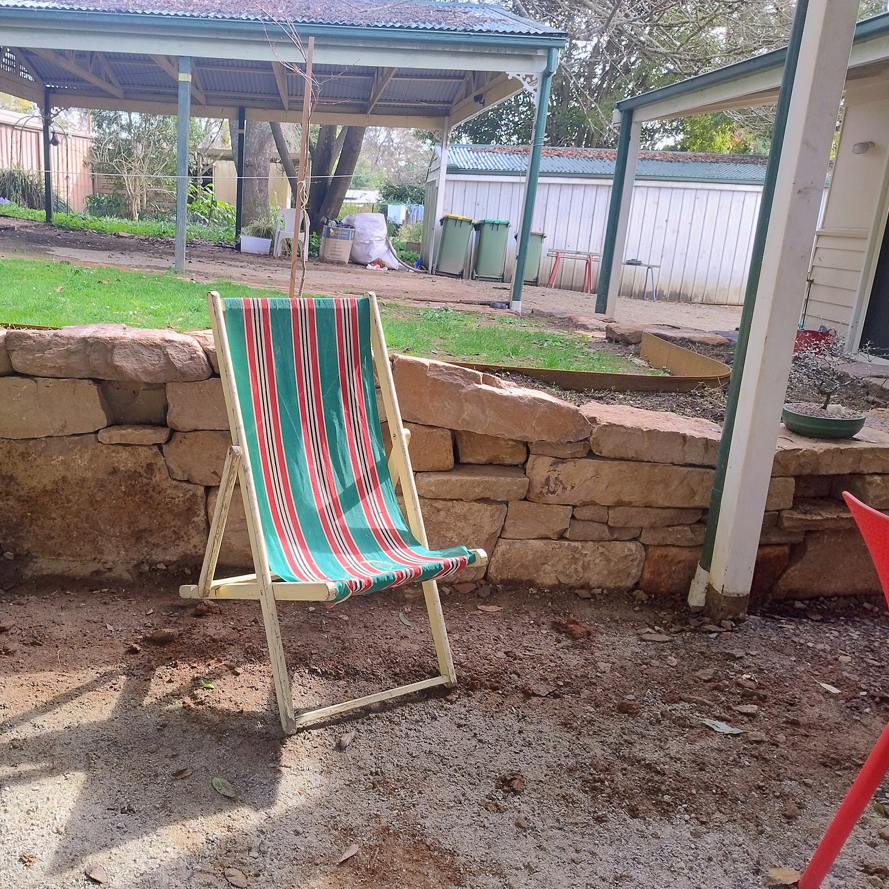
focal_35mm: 29
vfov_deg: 55.6
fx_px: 843
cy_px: 438
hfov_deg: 54.7
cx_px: 308
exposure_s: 1/114
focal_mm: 5.56
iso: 100
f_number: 1.8
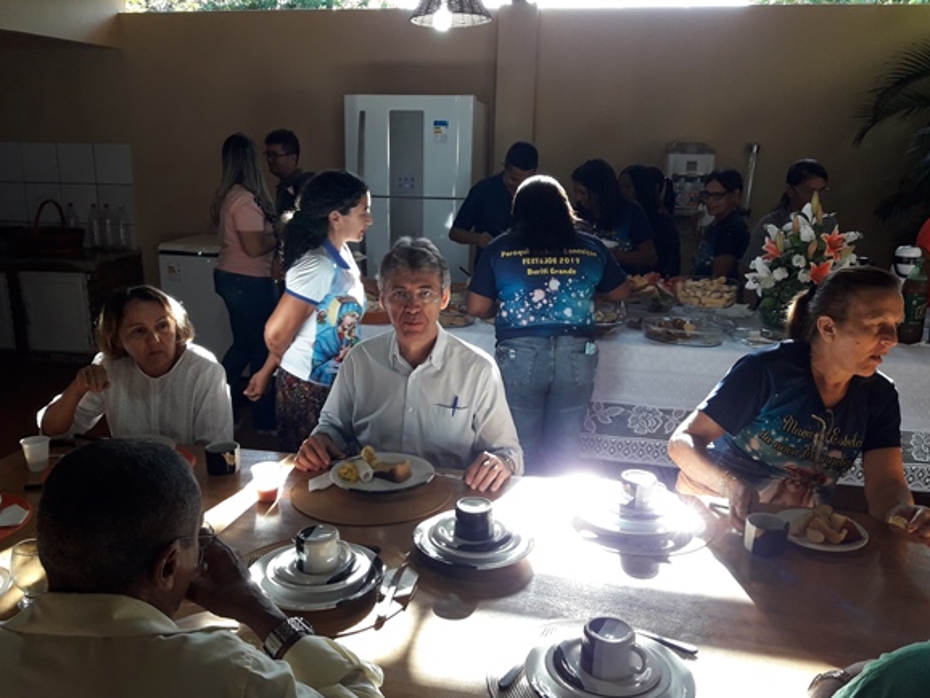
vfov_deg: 45.4
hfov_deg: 58.3
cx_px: 441
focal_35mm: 31
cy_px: 376
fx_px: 833
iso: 64
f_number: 1.9
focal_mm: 3.7
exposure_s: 1/120
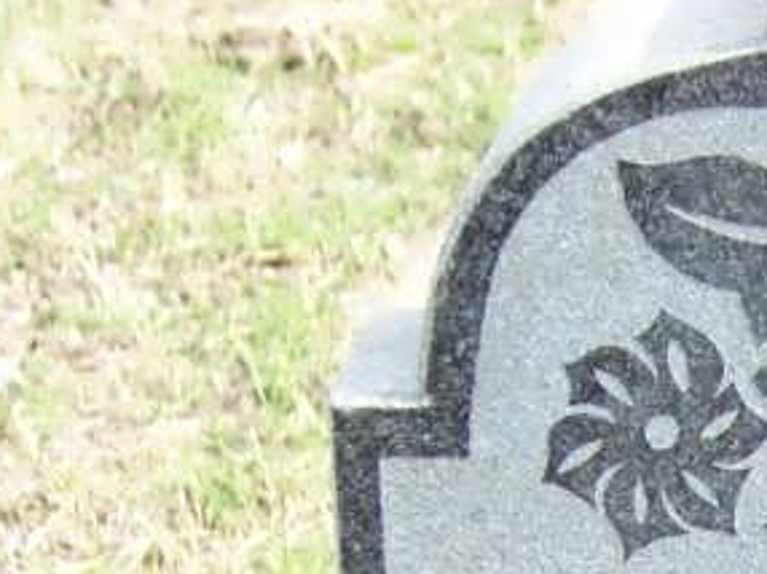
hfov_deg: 4.8
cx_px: 1574
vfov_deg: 3.7
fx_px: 8922
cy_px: 1097
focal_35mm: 403
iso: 64
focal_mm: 16.2
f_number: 3.2
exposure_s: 1/200
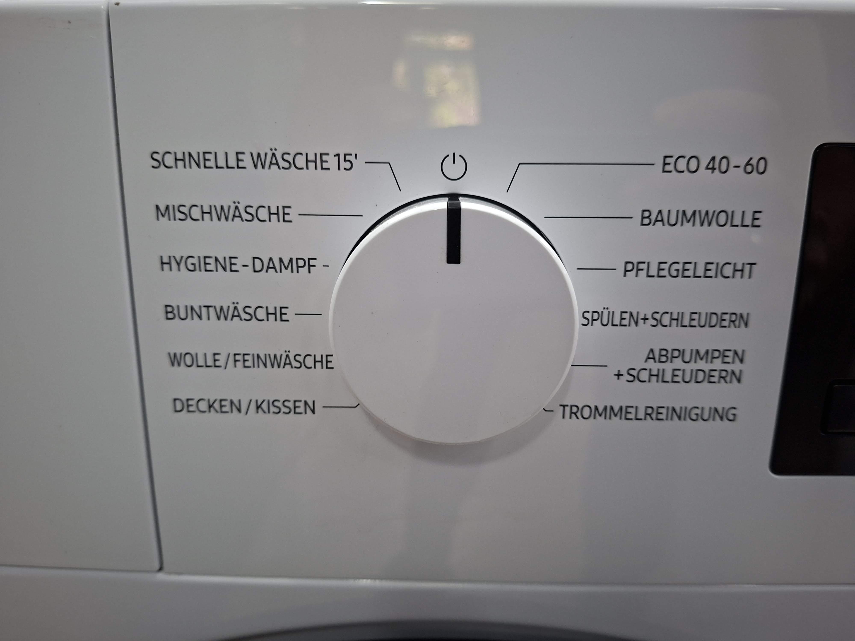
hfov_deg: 73.9
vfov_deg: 58.9
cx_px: 428
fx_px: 568
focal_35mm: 23
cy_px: 320
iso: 320
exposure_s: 1/50
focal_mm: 5.54
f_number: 1.8
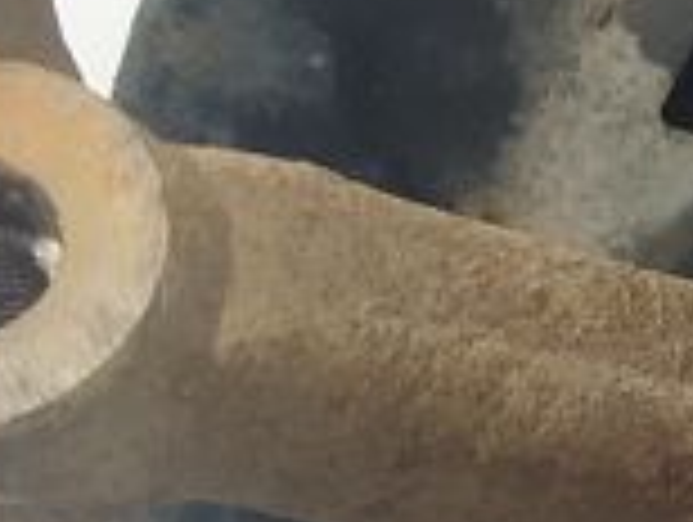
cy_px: 153
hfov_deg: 8.9
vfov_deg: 7.1
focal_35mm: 210
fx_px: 4211
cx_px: 1408
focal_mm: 4.71
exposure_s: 1/50
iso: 222
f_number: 1.79
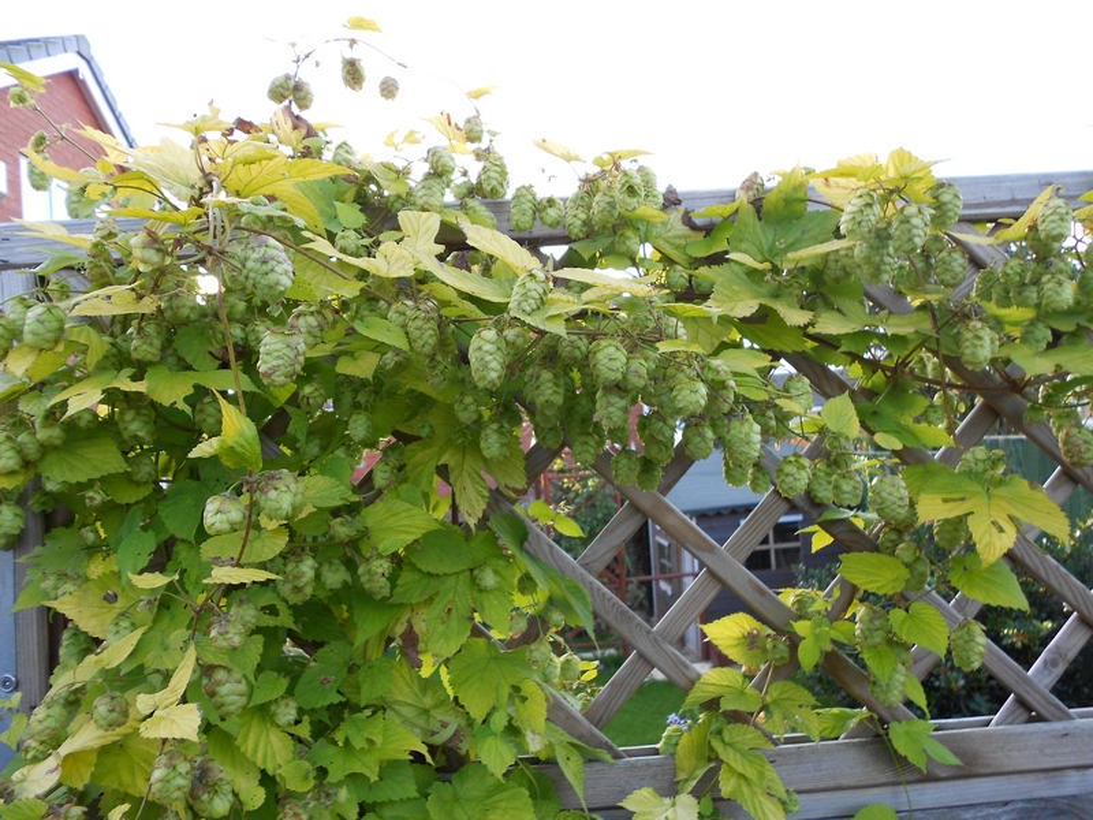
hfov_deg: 67.3
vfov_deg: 53.1
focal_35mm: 26
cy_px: 410
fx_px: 821
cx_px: 546
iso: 80
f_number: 3.2
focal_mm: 4.6
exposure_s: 1/50
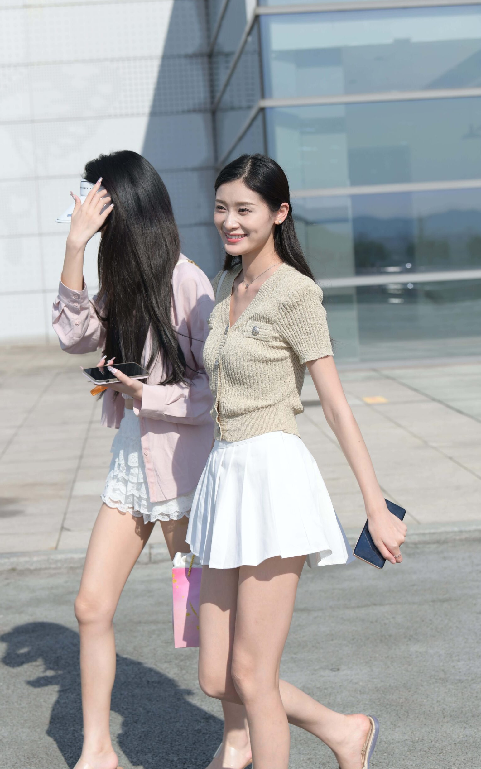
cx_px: 219
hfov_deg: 17.6
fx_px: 1552
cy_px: 387
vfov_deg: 27.8
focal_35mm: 74
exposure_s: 1/800
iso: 125
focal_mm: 70
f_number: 5.6
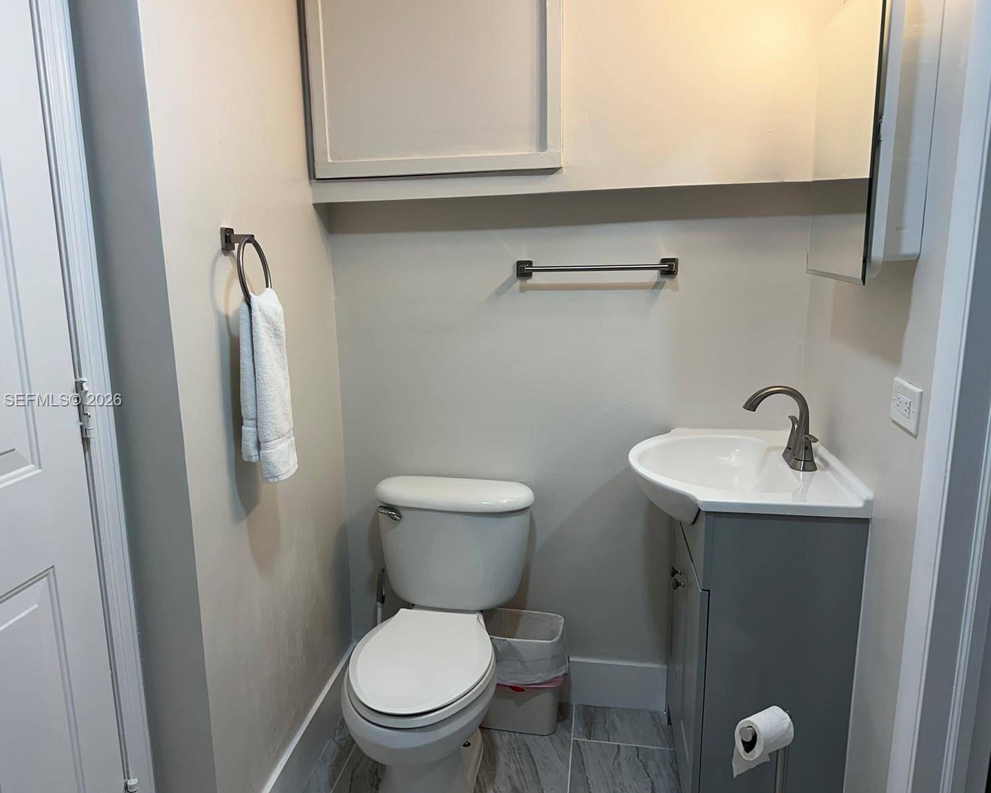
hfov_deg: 65.9
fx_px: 762
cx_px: 458
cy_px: 401
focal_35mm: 26
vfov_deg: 54.9
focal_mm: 6.86
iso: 64
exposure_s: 1/120
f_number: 1.78
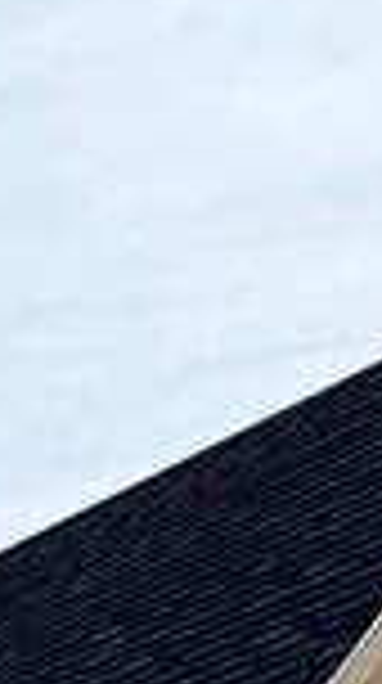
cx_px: -998
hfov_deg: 8.4
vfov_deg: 17.1
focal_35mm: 103
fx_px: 1863
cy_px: 1228
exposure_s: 1/1339
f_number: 2.2
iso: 20
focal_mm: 2.22
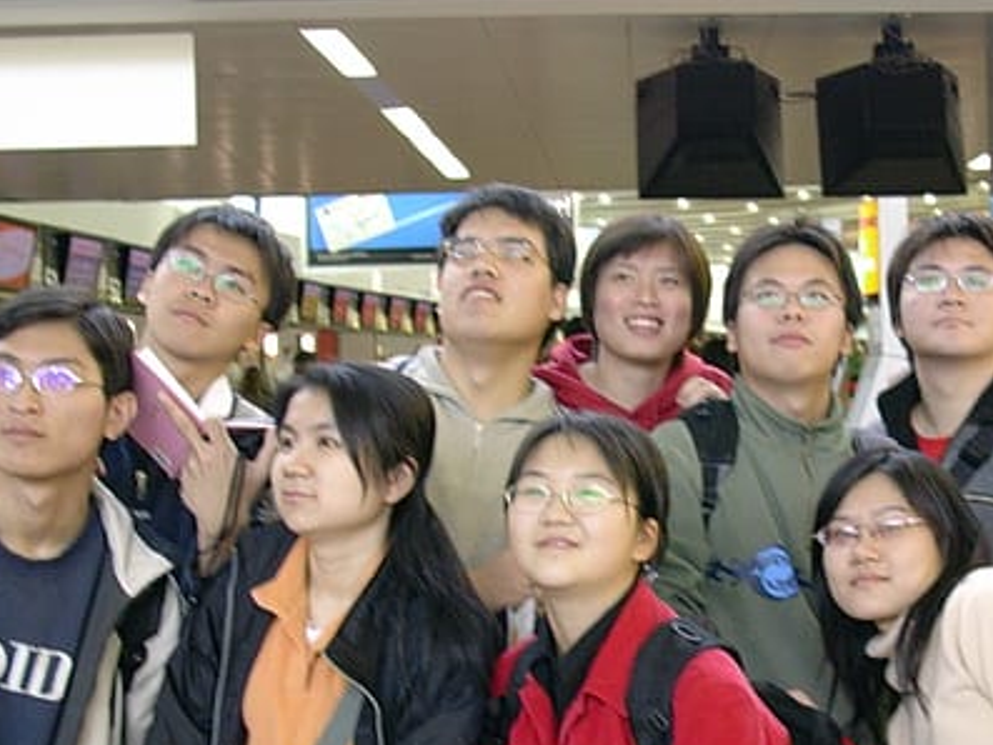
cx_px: 708
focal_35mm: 68
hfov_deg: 28.3
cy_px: 460
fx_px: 1951
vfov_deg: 21.6
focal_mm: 6.7
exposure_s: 1/8.9
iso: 70
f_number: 2.9
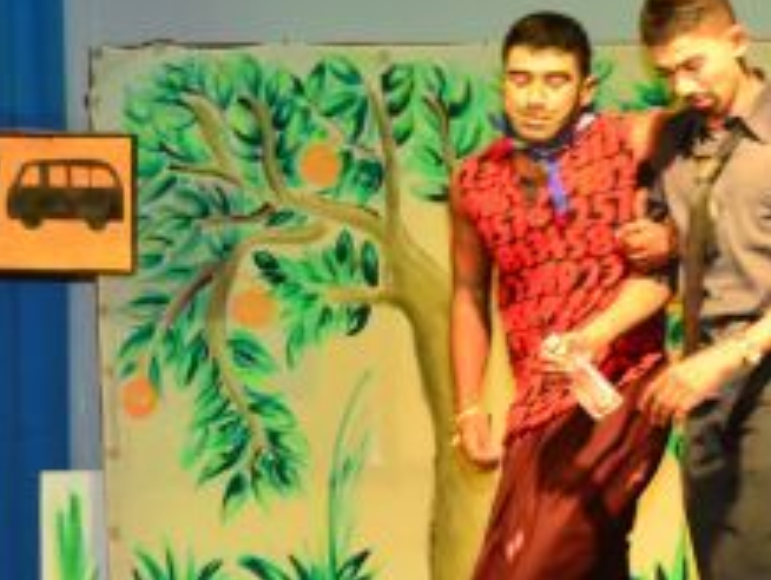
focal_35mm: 198
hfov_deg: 9.9
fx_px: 4415
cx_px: 718
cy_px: 324
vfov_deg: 7.5
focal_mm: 50
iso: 400
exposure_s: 1/50
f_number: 4.8
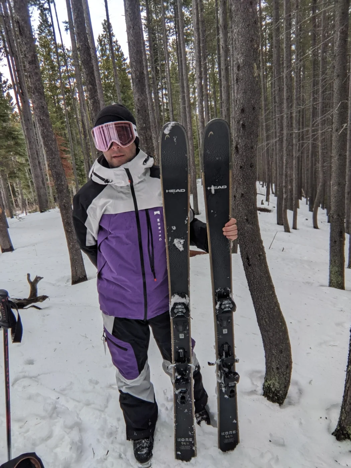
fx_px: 324
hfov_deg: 56.8
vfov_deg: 71.6
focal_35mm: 24
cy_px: 234
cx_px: 176
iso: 42
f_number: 2
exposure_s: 1/120
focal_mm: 2.51
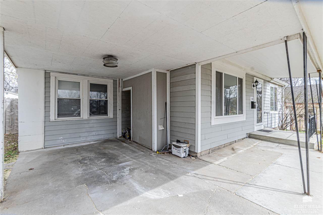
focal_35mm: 15
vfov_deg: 77.3
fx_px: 135
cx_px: 162
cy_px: 108
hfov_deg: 100.4
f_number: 10
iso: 100
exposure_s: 1/60
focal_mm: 10
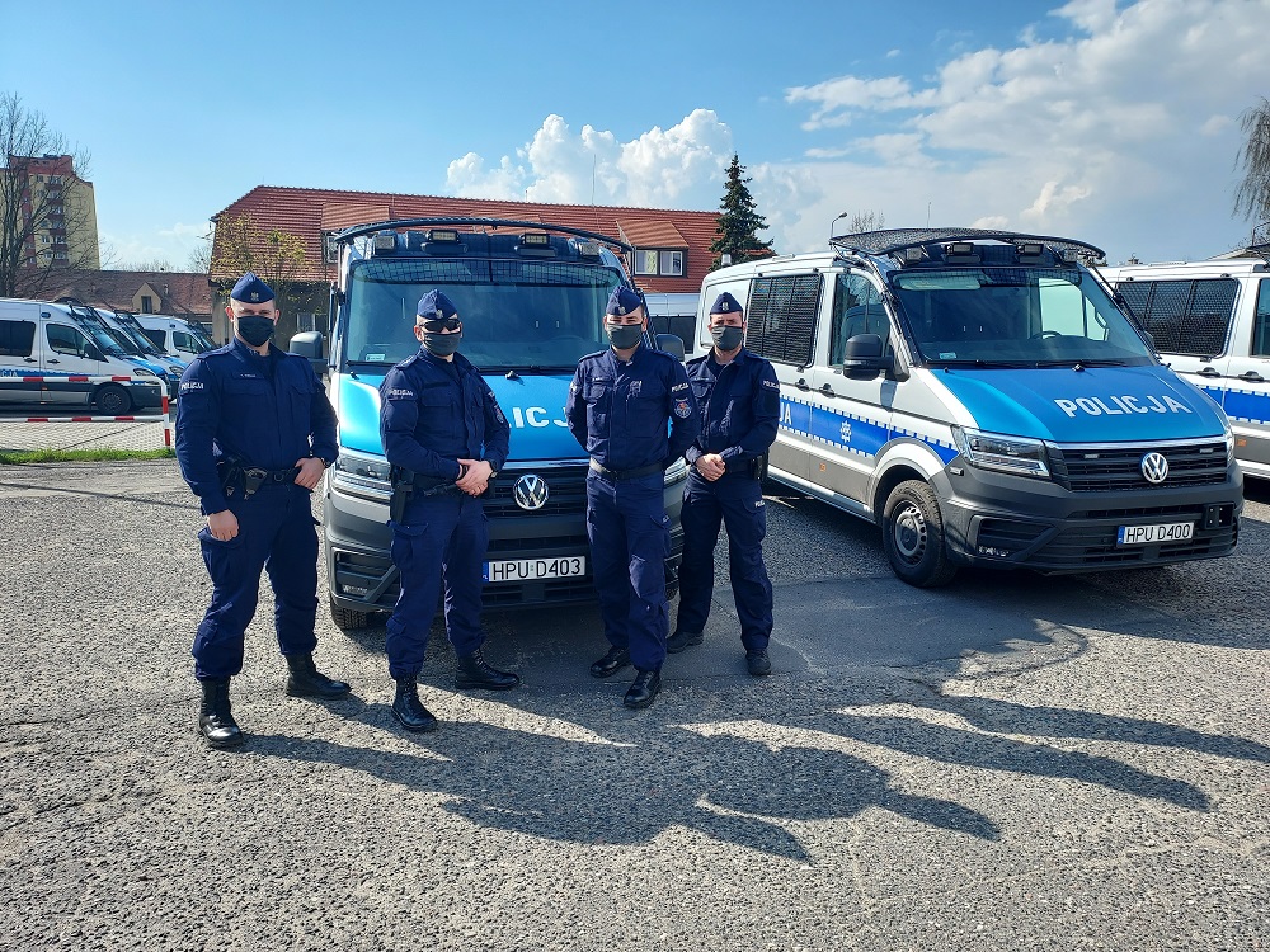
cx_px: 635
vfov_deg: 56.8
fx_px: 881
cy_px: 476
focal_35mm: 24
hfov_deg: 71.6
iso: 40
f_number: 1.8
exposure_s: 1/760
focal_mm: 4.6
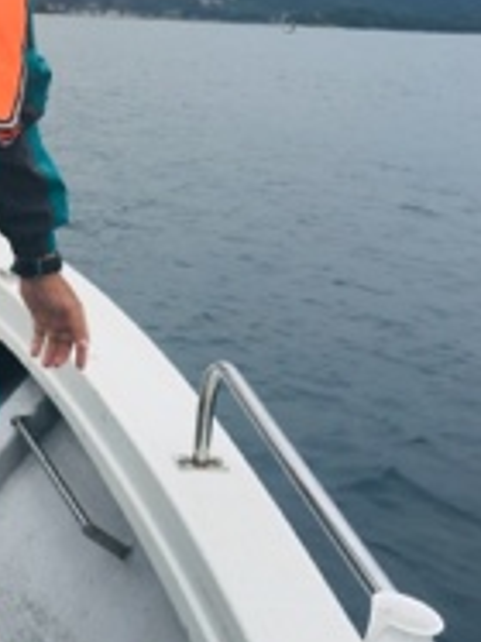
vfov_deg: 30.8
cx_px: -14
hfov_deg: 22.6
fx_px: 1150
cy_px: 172
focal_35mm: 62
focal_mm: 4.15
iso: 25
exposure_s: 1/1131
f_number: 2.2
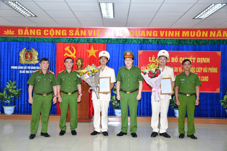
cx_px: 114
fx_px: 246
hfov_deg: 49.6
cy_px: 76
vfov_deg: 34.2
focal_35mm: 39
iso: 640
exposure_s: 1/200
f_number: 4
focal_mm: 26
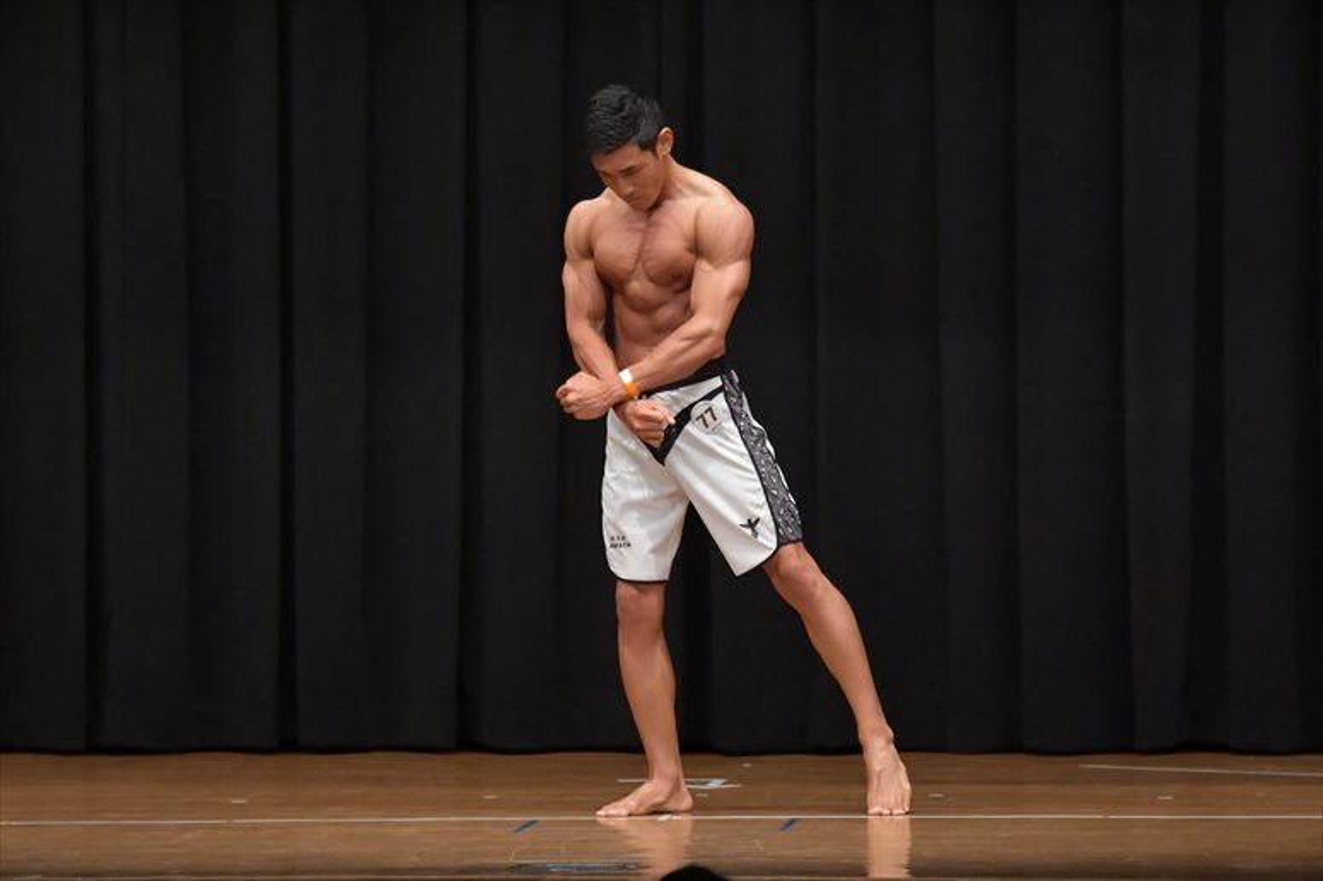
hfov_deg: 8.6
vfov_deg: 5.7
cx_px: 662
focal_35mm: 240
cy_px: 440
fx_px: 8816
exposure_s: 1/400
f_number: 5.6
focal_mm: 160
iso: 6400
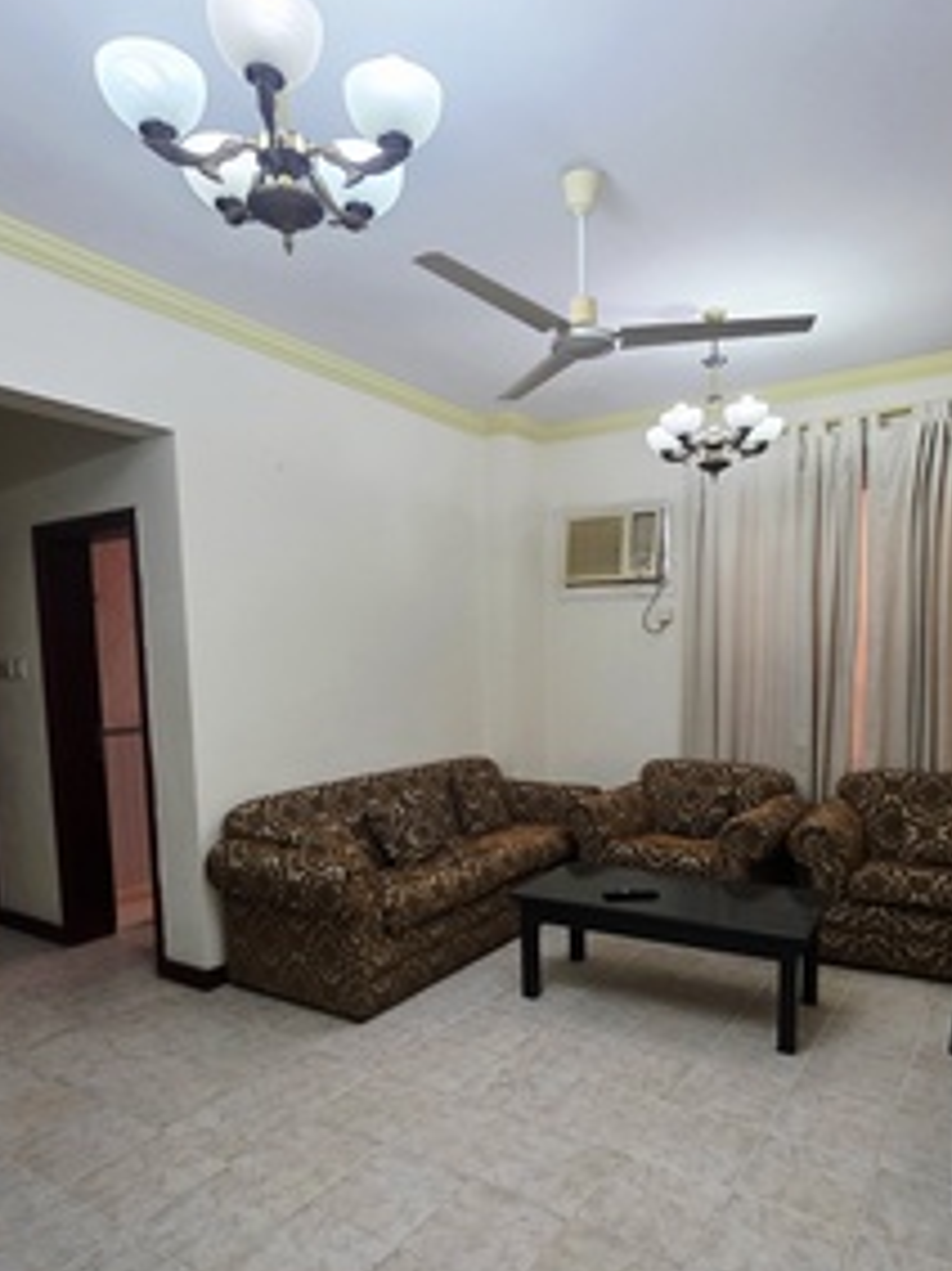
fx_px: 771
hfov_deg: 63.3
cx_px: 514
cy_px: 739
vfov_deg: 78.4
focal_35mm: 21
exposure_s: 1/101
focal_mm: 2.2
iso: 100
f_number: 1.9
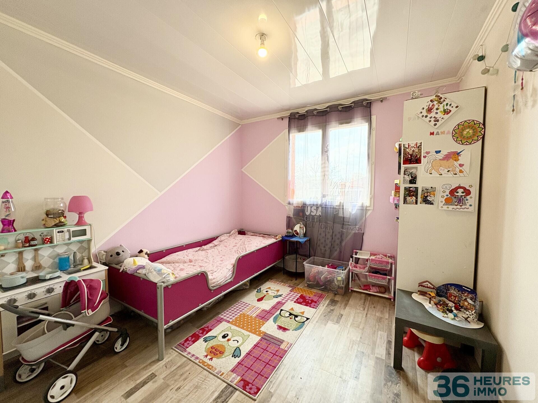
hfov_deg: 102.1
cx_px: 269
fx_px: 218
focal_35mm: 14
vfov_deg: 85.7
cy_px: 202
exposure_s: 1/132
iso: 80
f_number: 2.2
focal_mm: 2.22
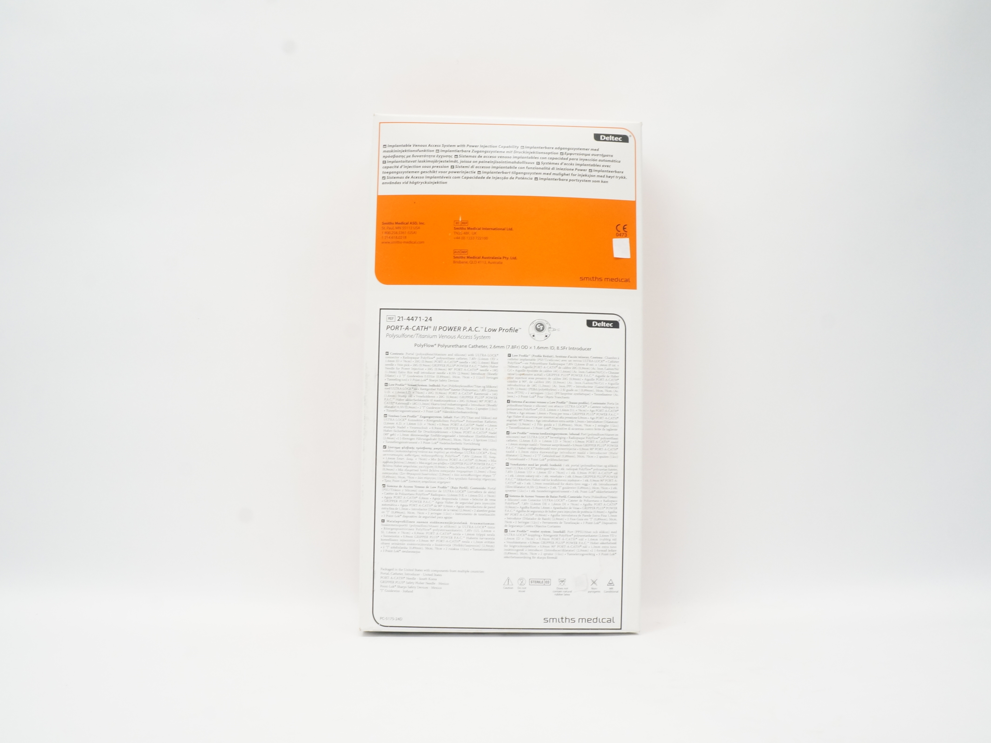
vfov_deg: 46.8
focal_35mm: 30
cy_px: 371
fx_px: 859
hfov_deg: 60.0
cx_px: 500
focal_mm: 18
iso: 800
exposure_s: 1/20
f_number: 11
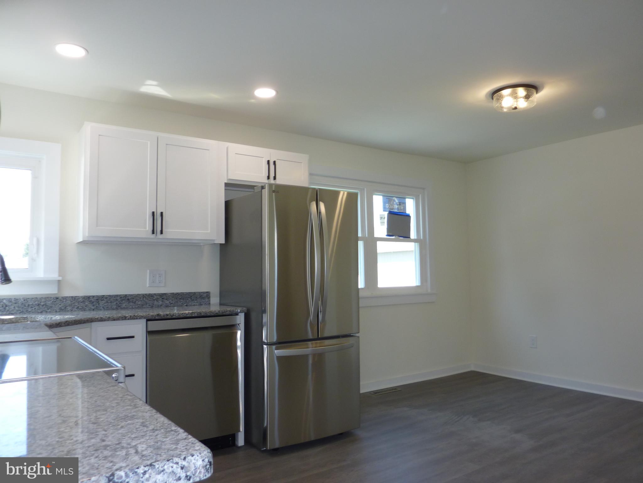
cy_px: 242
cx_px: 322
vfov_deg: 54.9
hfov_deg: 69.4
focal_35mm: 25
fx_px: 464
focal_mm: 4.1
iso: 80
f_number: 3.3
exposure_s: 1/30
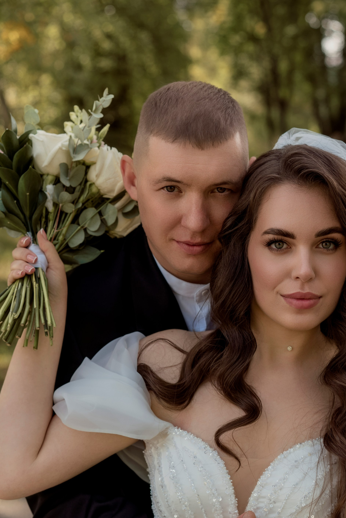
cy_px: 331
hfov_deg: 17.0
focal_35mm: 80
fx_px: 1153
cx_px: 213
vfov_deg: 25.3
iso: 125
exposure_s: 1/400
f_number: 3.5
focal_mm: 55
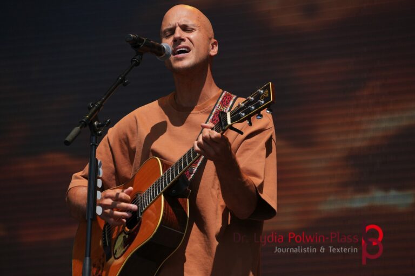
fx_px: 2887
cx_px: 208
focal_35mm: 250
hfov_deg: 8.2
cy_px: 138
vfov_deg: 5.5
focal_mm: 167
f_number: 7.1
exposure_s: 1/400
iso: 100
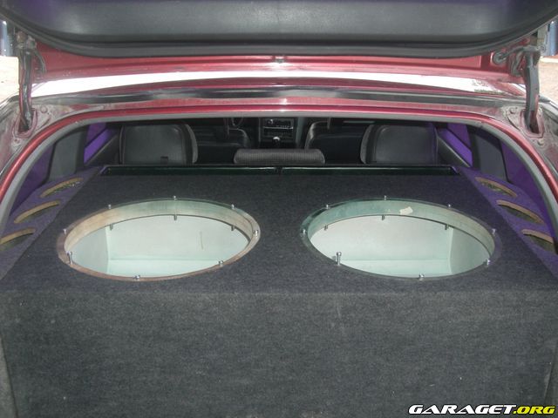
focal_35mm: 38
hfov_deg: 49.0
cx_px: 279
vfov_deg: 37.7
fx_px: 613
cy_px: 209
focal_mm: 6.2
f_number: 2.7
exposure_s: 1/60
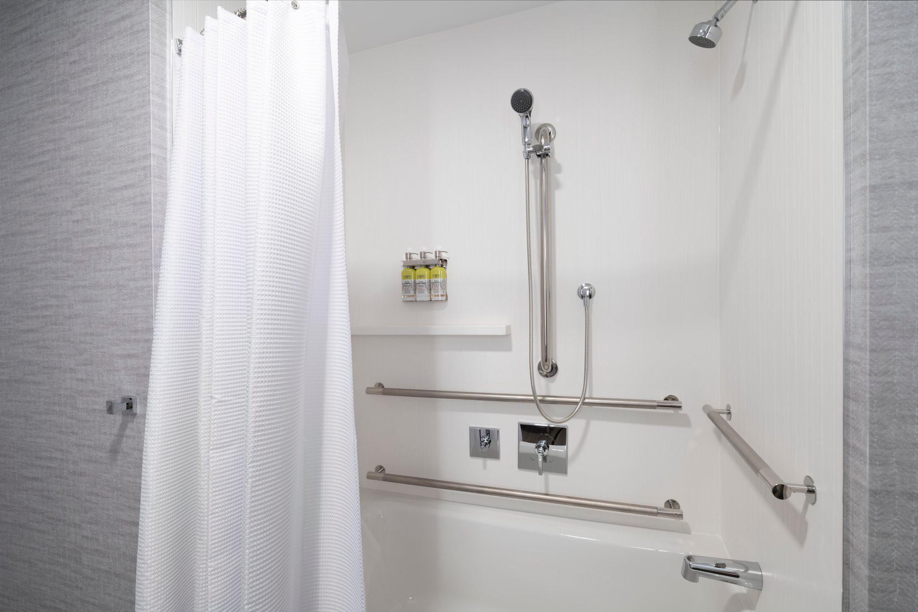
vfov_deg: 77.3
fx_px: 382
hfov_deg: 100.4
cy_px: 306
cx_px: 459
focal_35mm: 15
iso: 140
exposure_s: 1/2
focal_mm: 15
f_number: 8
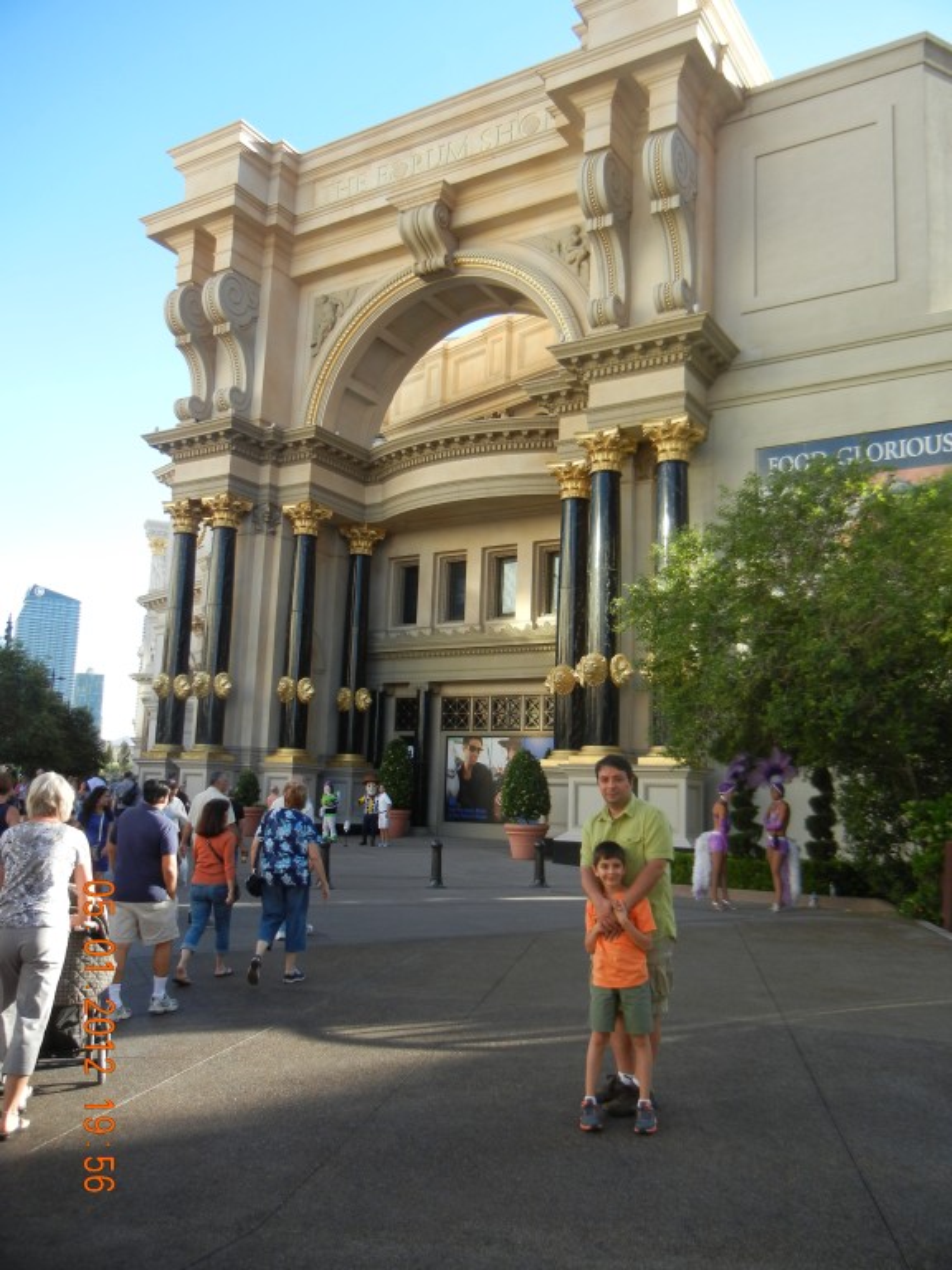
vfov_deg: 60.0
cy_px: 635
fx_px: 1100
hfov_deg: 46.8
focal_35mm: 30
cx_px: 476
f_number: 3.5
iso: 160
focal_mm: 5.4
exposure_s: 1/274
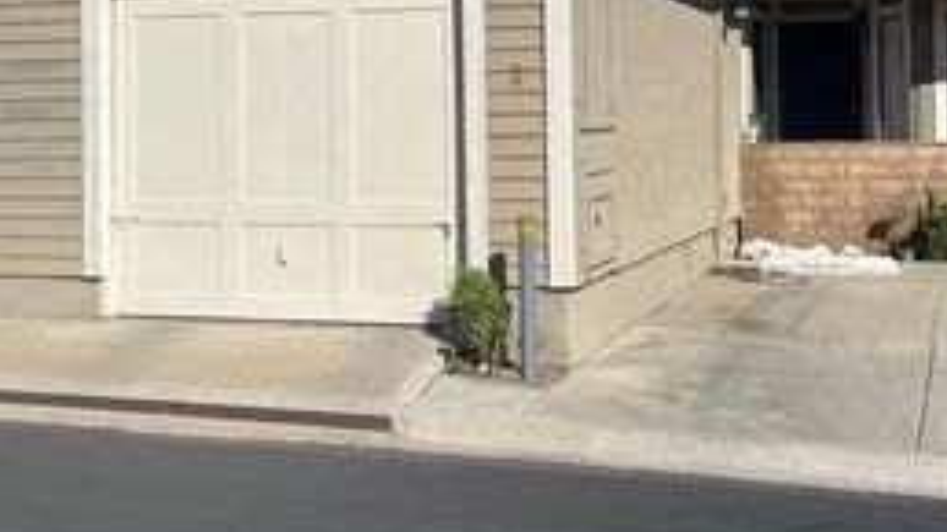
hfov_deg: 37.7
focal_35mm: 55
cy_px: 97
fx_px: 1381
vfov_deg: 21.5
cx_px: 558
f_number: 1.6
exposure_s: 1/7874
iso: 50
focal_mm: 5.1
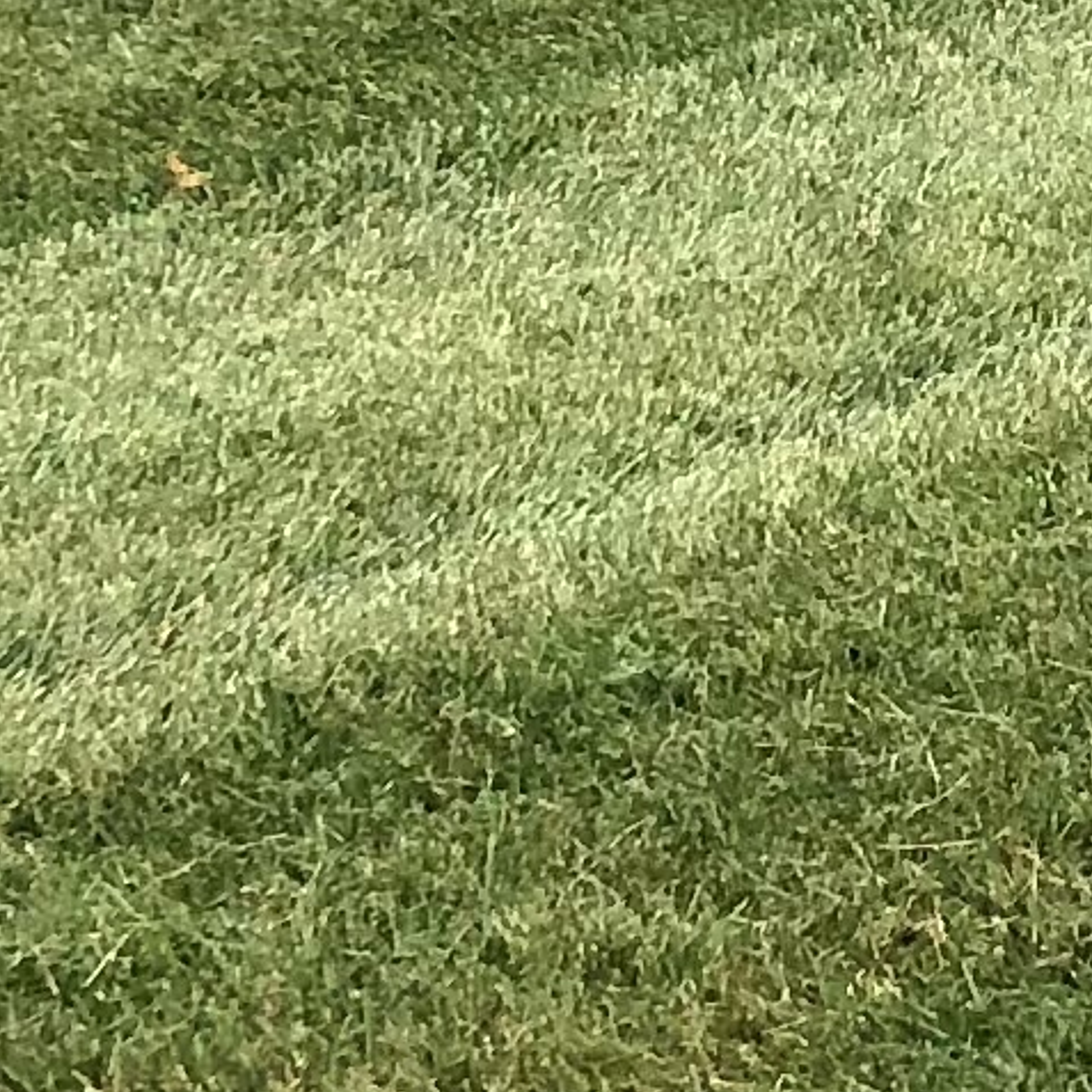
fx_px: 7459
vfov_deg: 8.3
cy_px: -321
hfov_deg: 8.2
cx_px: 1573
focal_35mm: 209
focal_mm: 4
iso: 20
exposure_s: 1/1245
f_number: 1.8
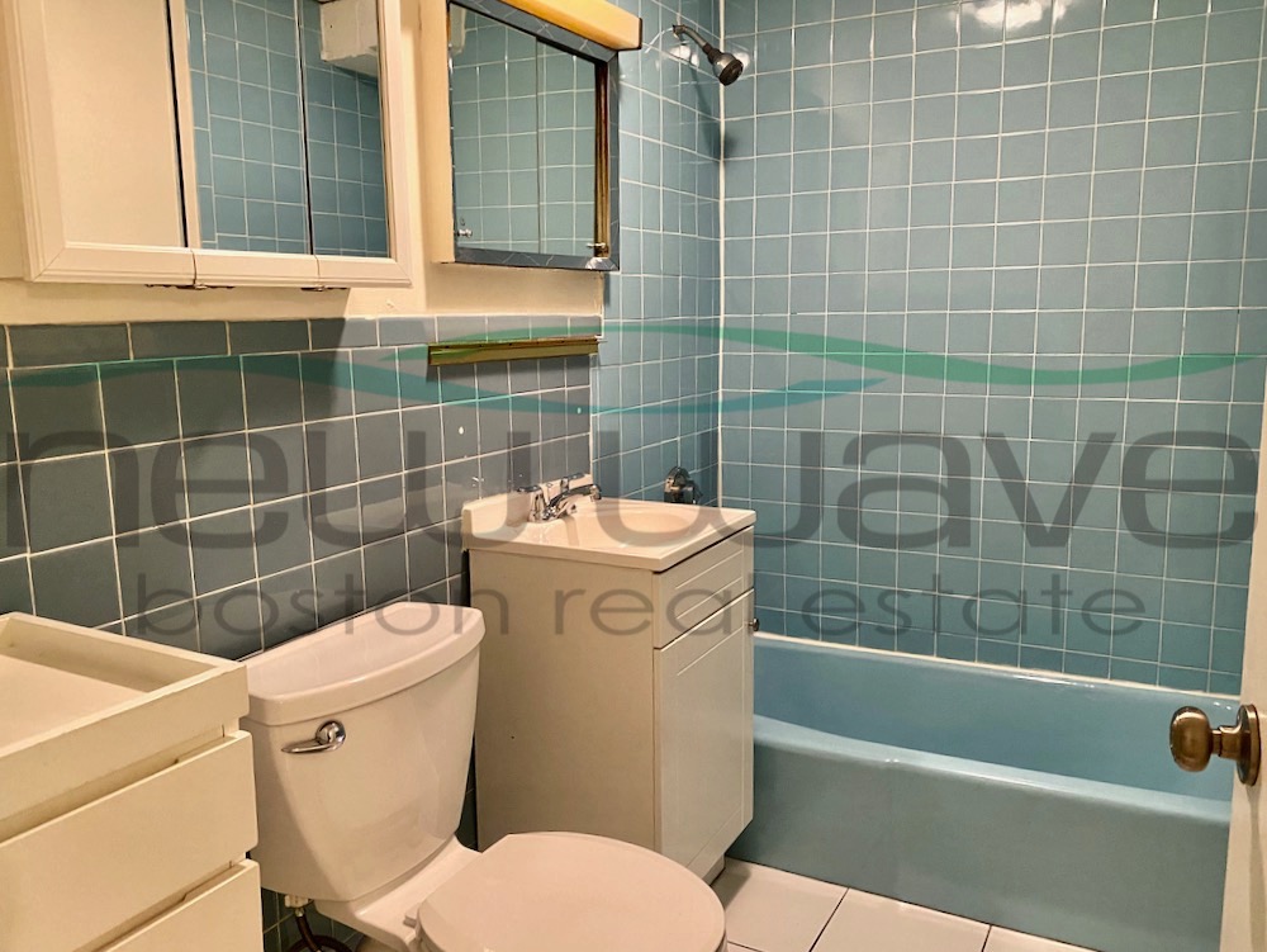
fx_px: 952
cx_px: 634
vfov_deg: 53.1
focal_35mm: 26
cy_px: 476
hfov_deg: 67.3
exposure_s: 1/40
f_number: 1.8
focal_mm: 4.25
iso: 400
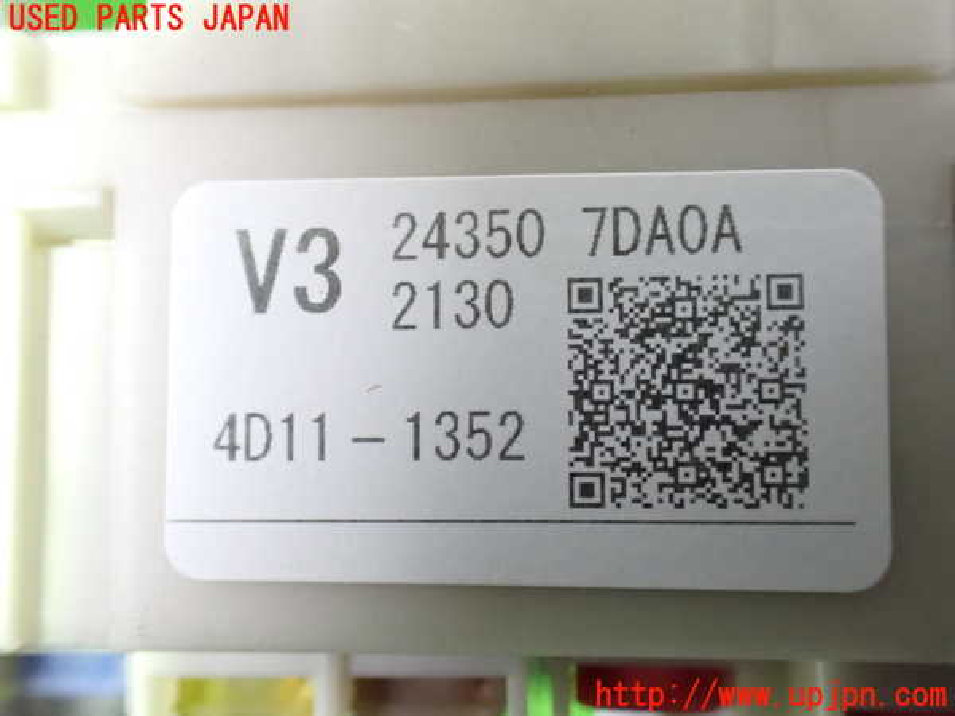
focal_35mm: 30
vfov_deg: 46.8
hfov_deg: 60.0
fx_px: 828
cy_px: 358
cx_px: 478
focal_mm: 5.4
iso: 1600
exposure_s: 1/30
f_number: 2.3
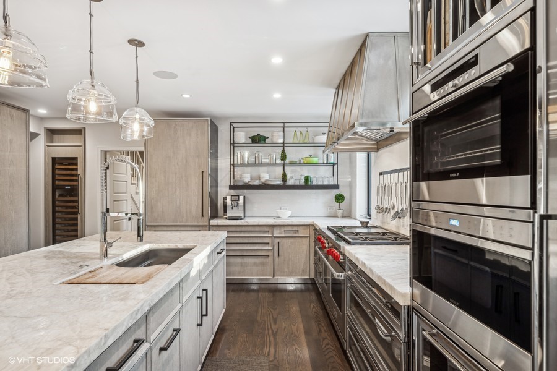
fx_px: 302
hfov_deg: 85.4
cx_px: 278
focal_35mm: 20
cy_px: 186
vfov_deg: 63.2
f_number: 8
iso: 200
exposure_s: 1/2.5
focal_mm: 19.5
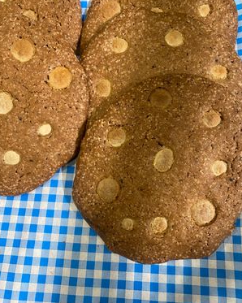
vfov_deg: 60.5
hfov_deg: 49.9
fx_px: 260
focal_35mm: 29
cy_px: 156
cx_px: 126
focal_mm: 4.25
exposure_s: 1/60
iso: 125
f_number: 1.8
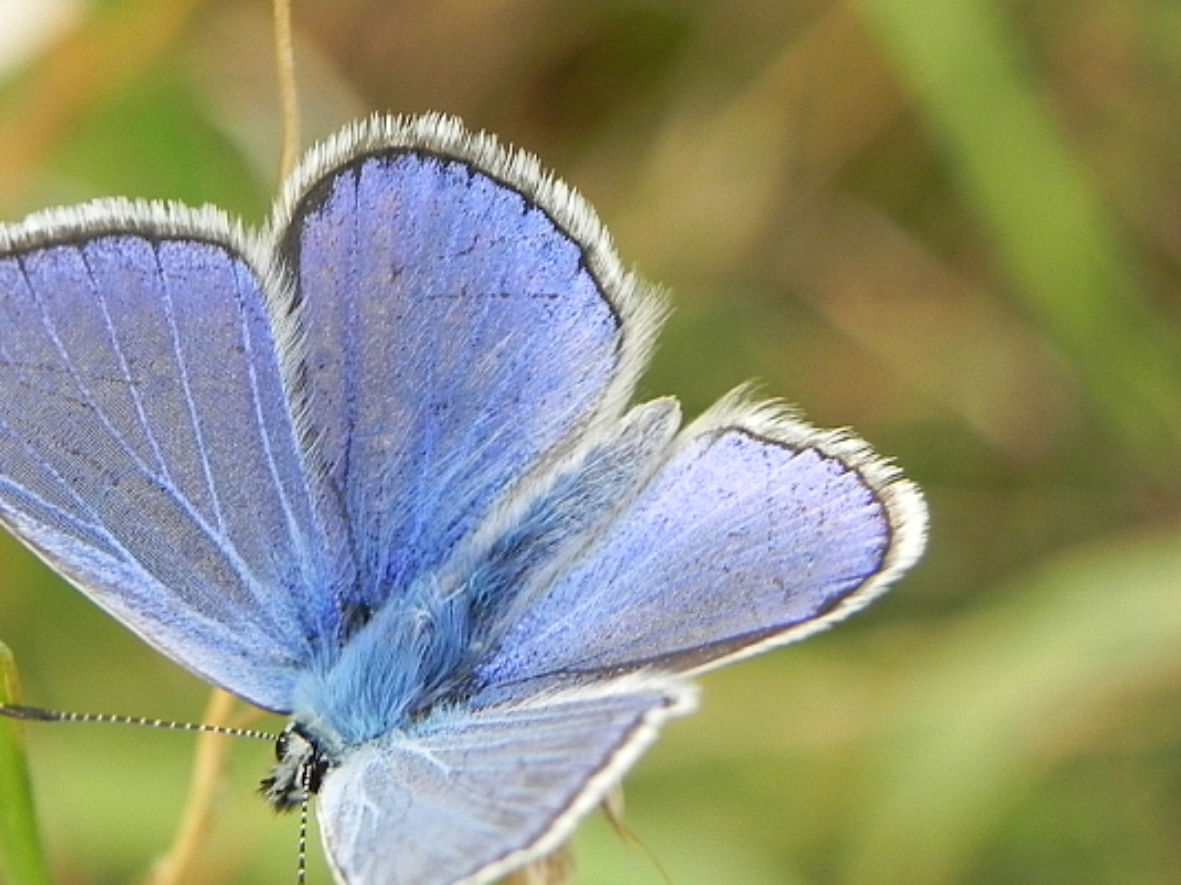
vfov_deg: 8.2
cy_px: 580
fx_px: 6208
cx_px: 227
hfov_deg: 10.8
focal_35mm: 182
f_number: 4
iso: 160
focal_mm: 16.9
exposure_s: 1/143
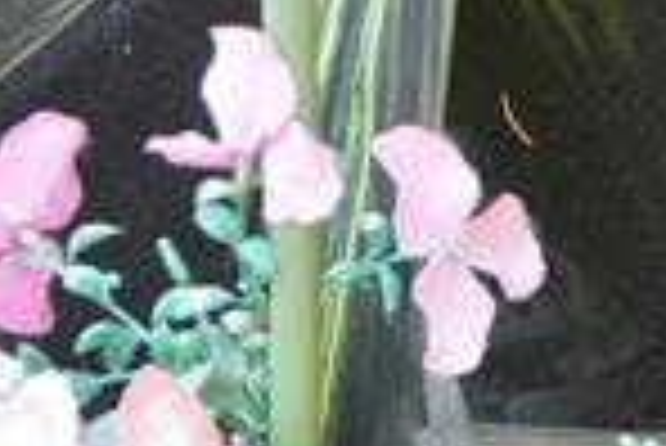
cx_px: 1431
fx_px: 4074
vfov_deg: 6.1
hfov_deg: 8.7
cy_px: 797
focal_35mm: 220
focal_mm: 34
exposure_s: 1/50
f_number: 4.2
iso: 400
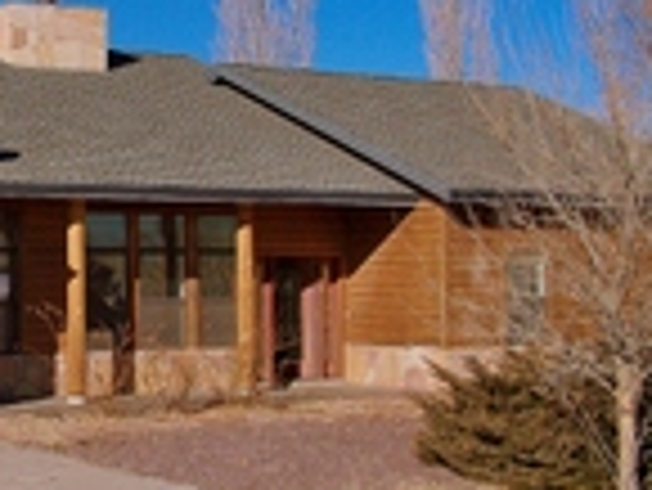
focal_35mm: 79
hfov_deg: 23.8
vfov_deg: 18.7
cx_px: 27
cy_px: 198
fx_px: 1489
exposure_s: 1/800
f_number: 4
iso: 64
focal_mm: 5.85
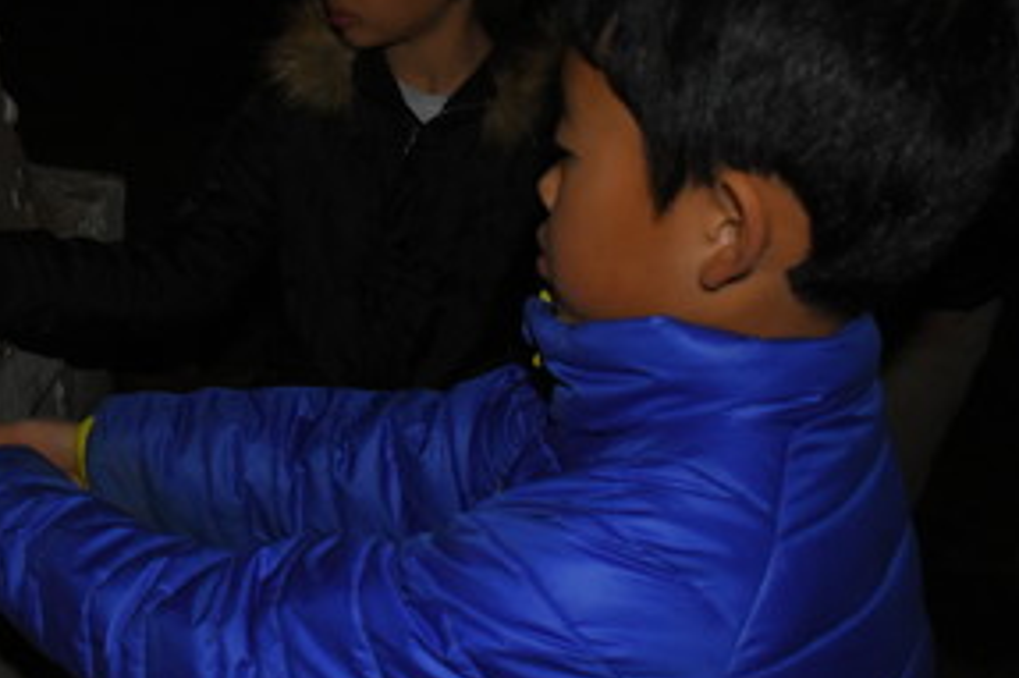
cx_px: 170
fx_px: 1330
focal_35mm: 47
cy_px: 240
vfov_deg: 28.5
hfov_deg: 39.9
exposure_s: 1/60
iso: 1000
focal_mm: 18
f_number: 5
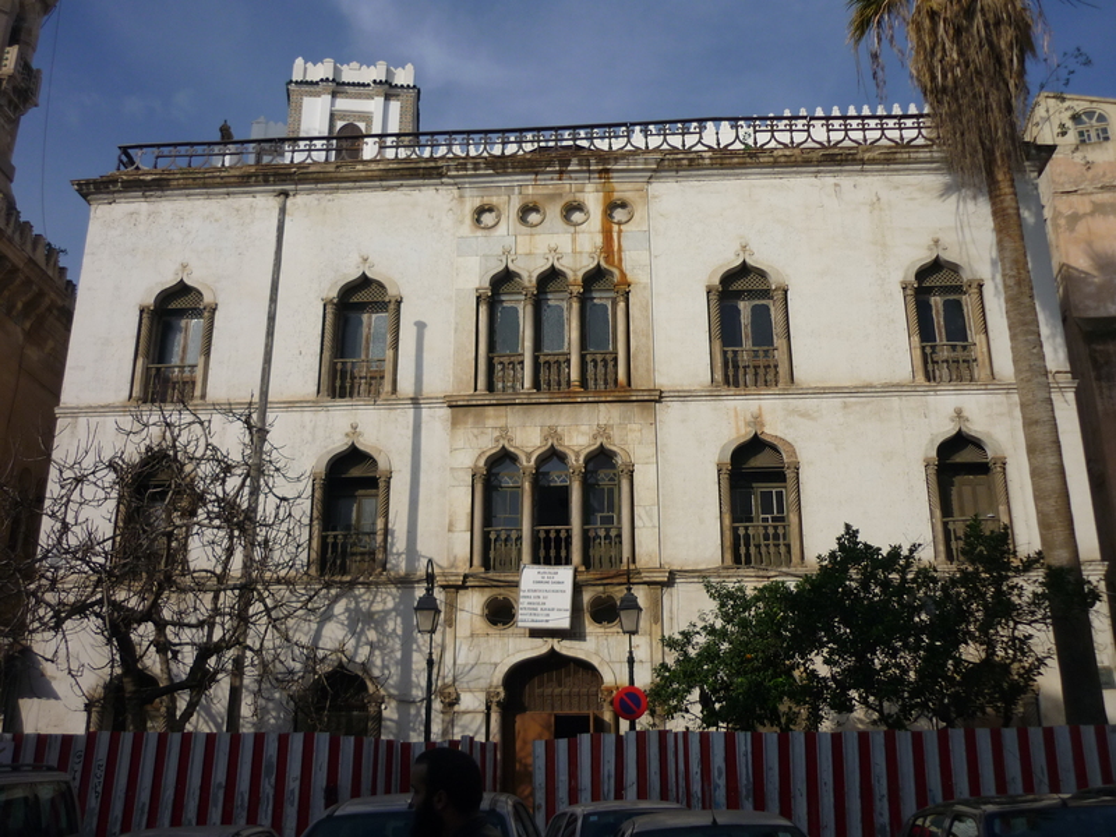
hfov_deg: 55.4
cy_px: 418
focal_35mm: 33
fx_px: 1064
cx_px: 558
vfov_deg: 42.9
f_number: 8
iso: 100
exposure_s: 1/320
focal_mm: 5.5
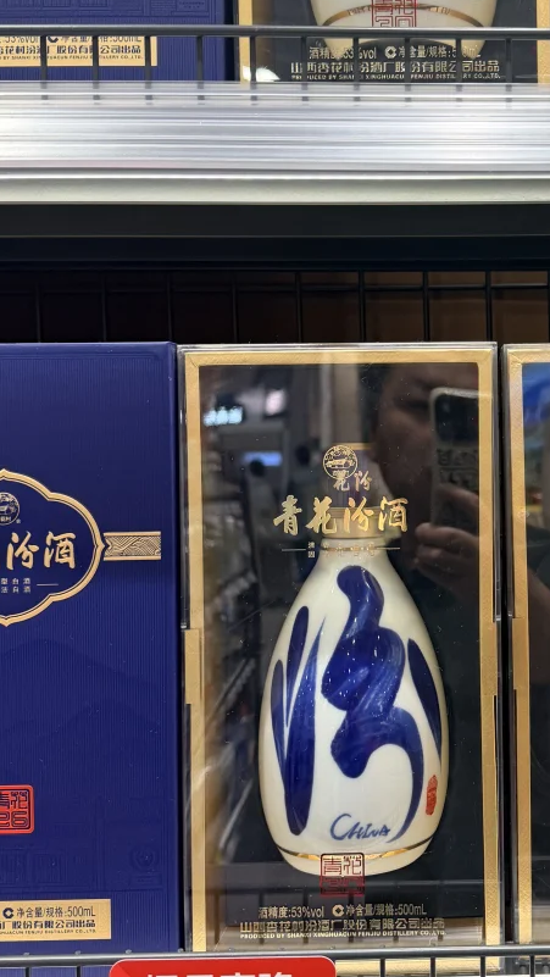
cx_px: 532
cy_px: 435
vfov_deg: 43.6
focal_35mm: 47
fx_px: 1218
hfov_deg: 24.4
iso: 80
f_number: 1.78
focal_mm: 6.76
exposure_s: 1/100
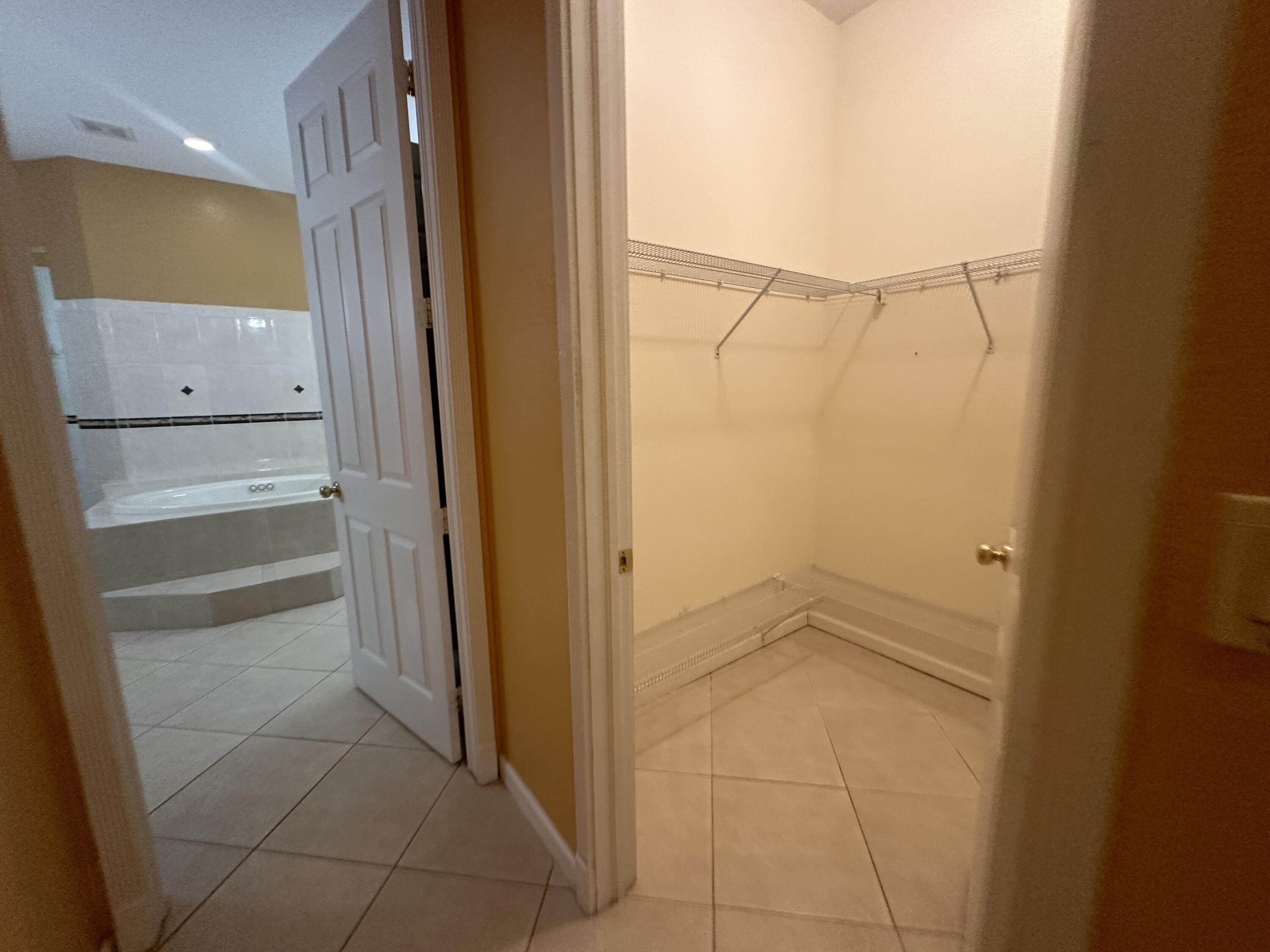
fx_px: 514
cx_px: 635
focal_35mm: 14
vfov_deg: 85.7
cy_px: 476
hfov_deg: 102.1
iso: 250
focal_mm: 2.22
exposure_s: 1/60
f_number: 2.2
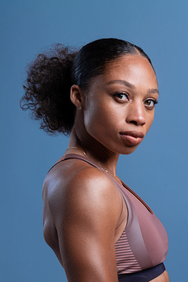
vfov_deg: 23.1
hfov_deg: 15.5
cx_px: 94
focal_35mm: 88
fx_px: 689
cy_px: 141
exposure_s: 1/125
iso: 100
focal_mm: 88
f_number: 11
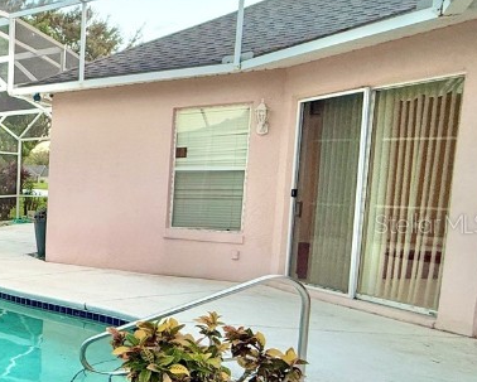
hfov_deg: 34.0
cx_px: -153
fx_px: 523
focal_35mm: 37
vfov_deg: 40.1
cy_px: 223
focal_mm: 2.22
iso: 200
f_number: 2.2
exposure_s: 1/99
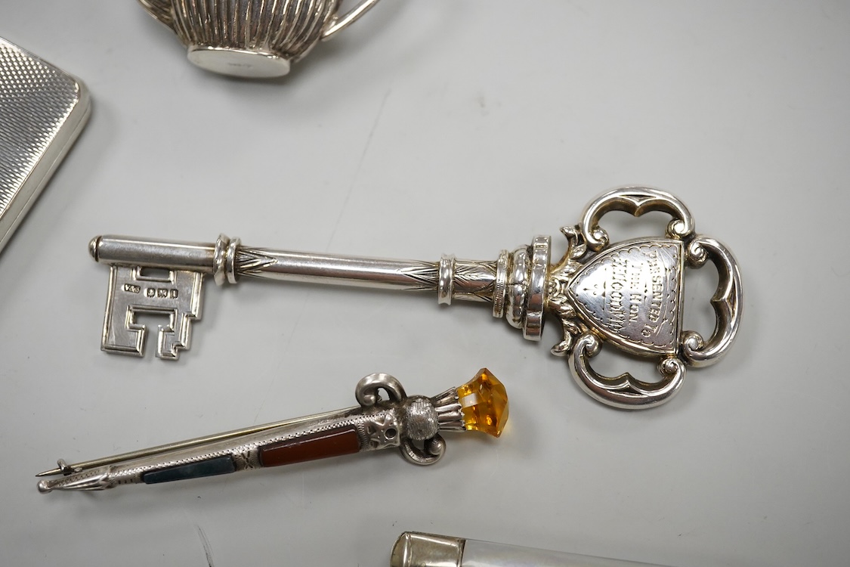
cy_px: 284
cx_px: 425
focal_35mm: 45
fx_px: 1062
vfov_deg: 29.9
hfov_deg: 43.6
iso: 2500
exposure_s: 1/640
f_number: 7.1
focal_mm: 30
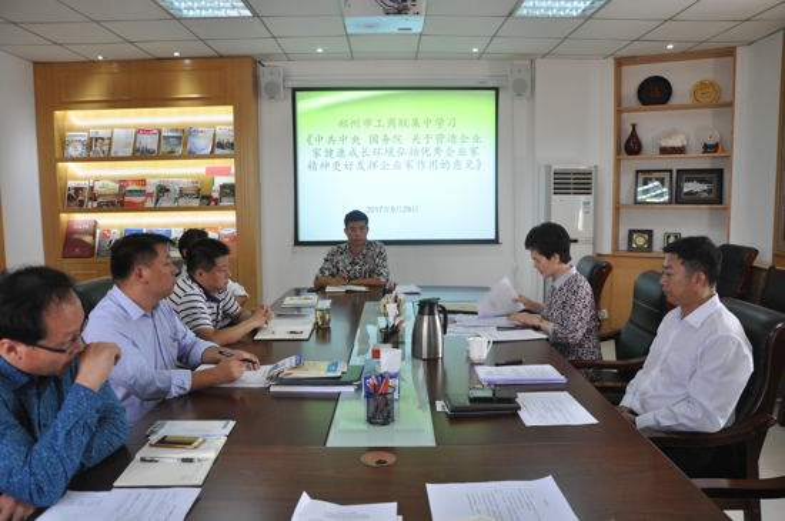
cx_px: 392
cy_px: 260
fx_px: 588
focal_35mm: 27
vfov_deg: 47.8
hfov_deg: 67.5
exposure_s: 1/30
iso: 320
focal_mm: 18
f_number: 5.6
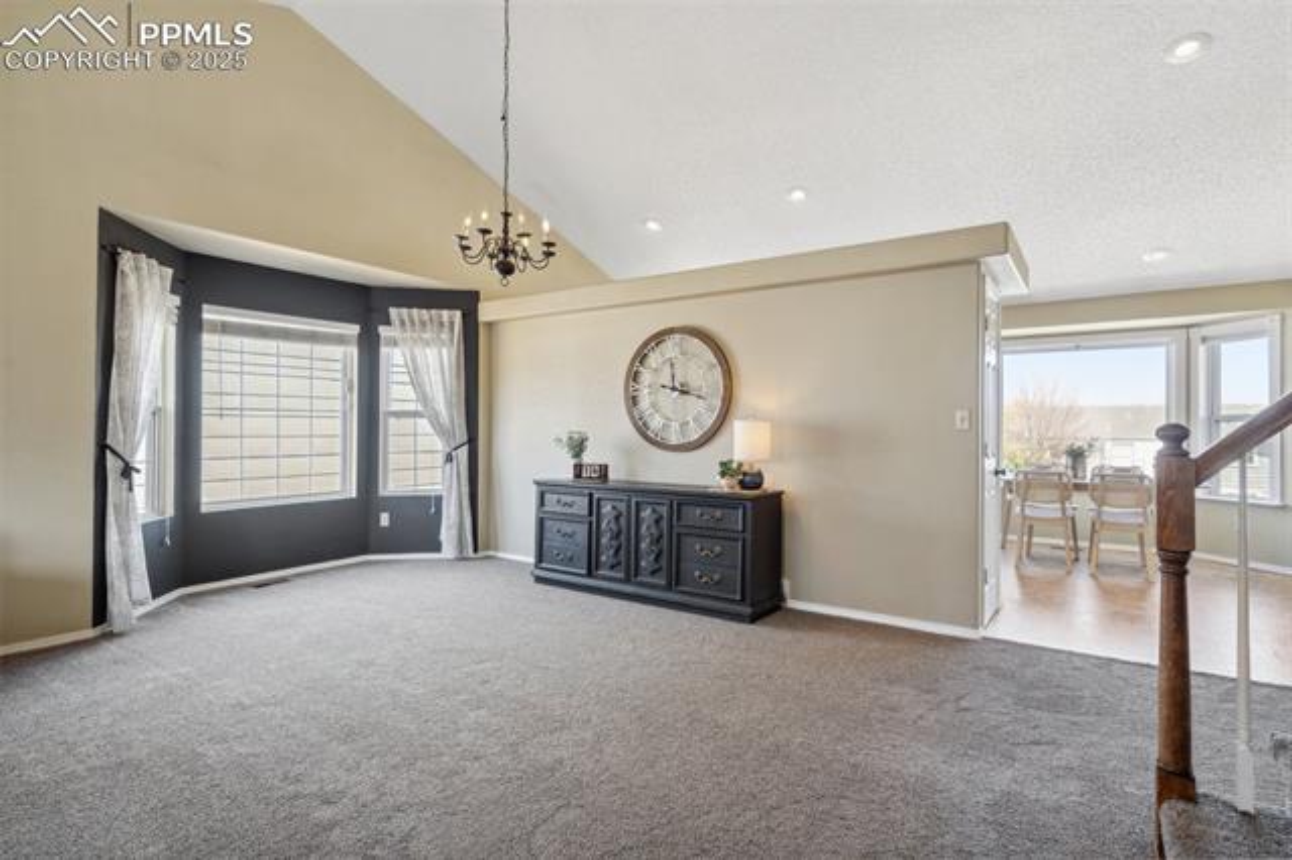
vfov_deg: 67.3
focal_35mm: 18
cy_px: 430
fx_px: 646
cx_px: 646
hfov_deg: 90.0
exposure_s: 1/13
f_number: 9
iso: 100
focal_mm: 18
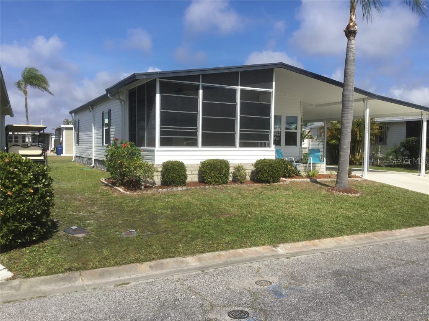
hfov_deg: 58.4
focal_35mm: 31
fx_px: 384
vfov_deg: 45.4
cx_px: 214
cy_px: 160
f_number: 2.4
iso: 25
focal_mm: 3.3
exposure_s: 1/1597
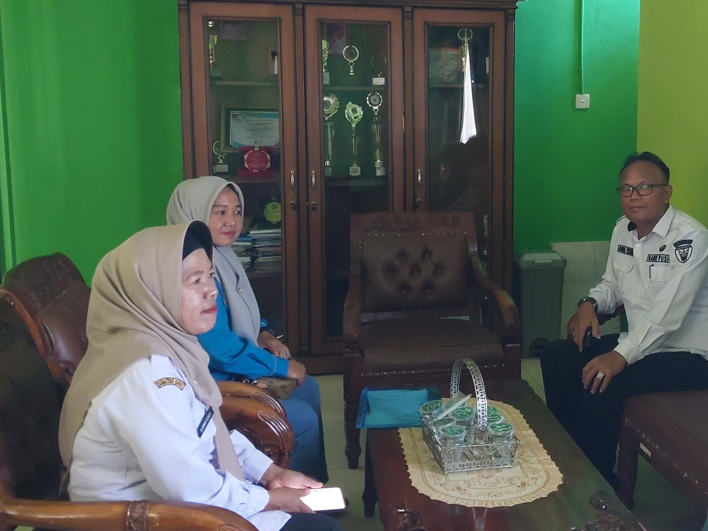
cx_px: 479
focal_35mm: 47
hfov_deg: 39.9
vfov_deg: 30.8
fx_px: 961
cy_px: 205
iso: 640
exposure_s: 1/25
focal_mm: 4.6
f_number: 1.8
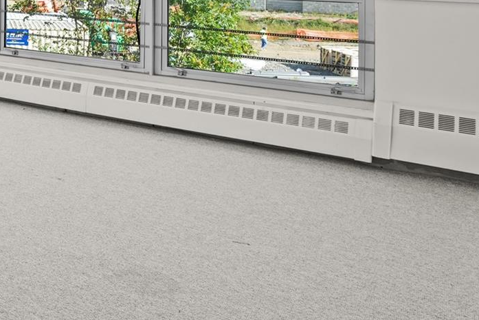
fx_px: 625
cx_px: -172
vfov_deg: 26.2
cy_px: -42
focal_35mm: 47
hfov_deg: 30.7
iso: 400
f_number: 7.1
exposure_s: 1/13
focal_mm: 16
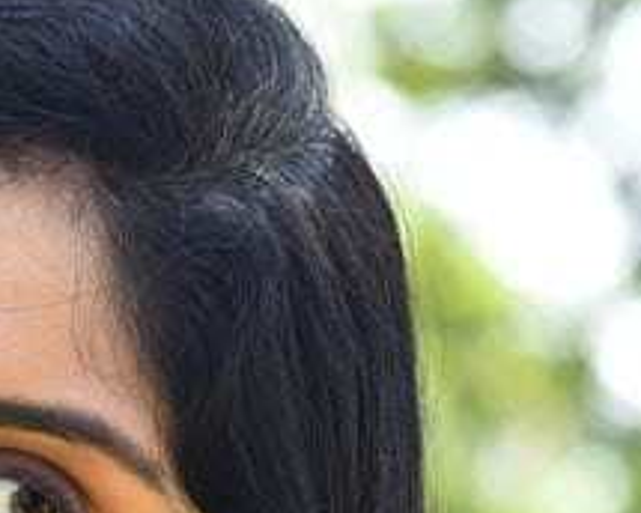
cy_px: 781
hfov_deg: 3.8
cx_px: -244
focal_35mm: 504
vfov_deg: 3.1
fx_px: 9561
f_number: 4.5
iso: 320
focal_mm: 120
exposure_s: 1/160
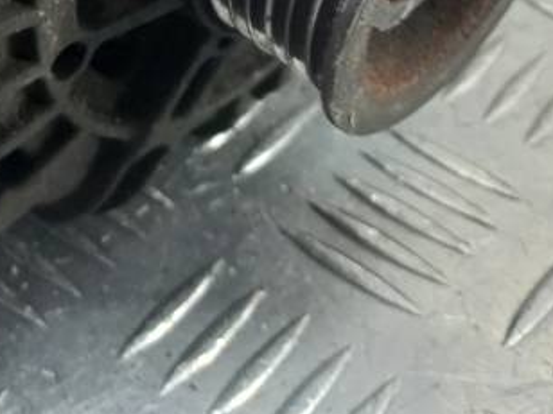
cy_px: -203
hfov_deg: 22.7
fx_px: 1326
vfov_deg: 16.3
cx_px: 2
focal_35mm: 83
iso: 125
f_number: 1.8
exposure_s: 1/50
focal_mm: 4.6
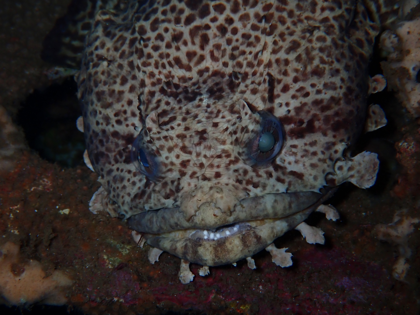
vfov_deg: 23.7
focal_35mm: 62
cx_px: 210
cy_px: 158
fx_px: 752
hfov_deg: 31.2
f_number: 5
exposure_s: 1/125
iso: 200
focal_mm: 11.09
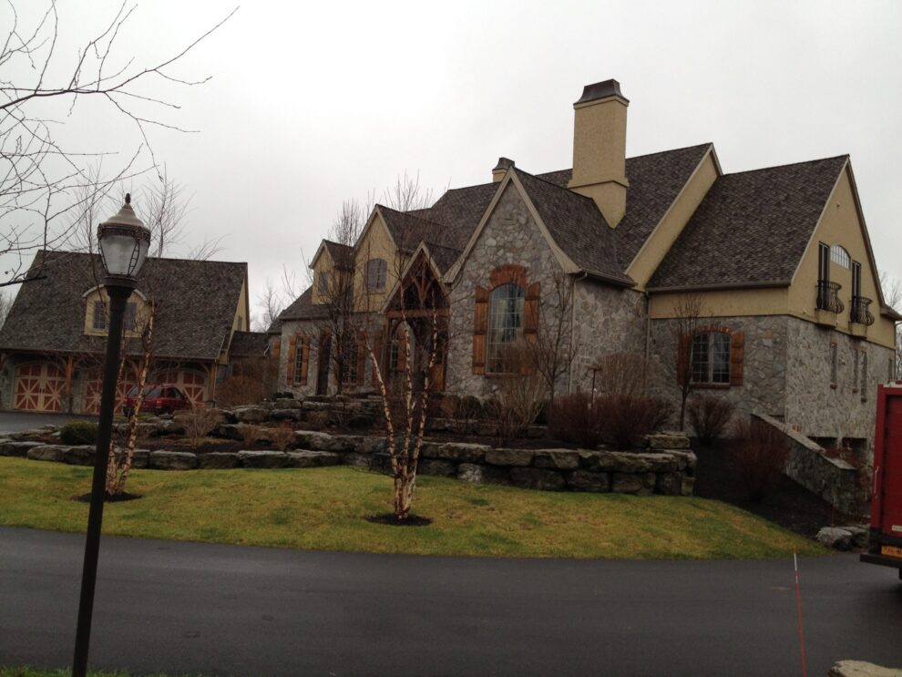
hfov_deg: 52.6
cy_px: 338
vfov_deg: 40.7
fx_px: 912
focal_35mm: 35
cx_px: 451
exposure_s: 1/336
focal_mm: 4.28
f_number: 2.4
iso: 64
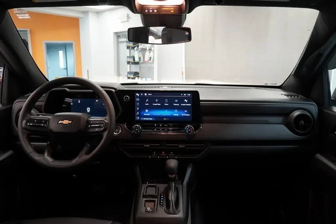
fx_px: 252
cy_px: 112
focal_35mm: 27
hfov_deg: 67.4
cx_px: 168
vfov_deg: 47.9
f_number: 3.5
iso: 2000
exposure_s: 1/30
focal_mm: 18
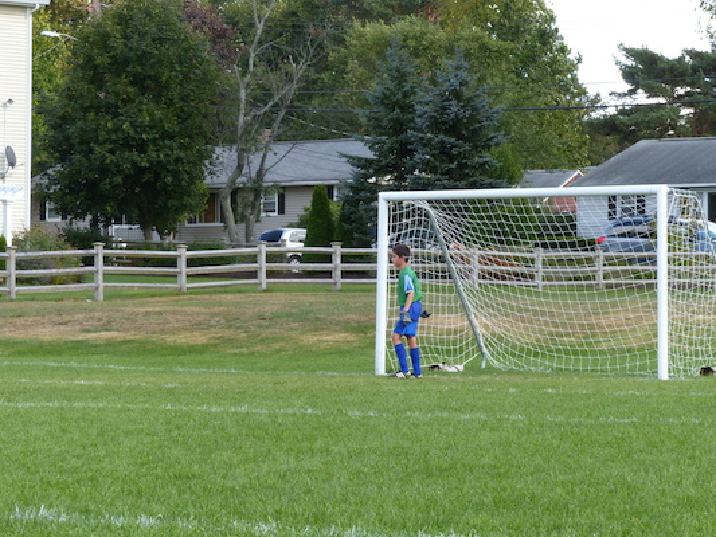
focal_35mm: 167
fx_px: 3455
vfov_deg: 8.9
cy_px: 268
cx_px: 358
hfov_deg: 11.8
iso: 125
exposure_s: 1/80
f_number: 8
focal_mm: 30.1
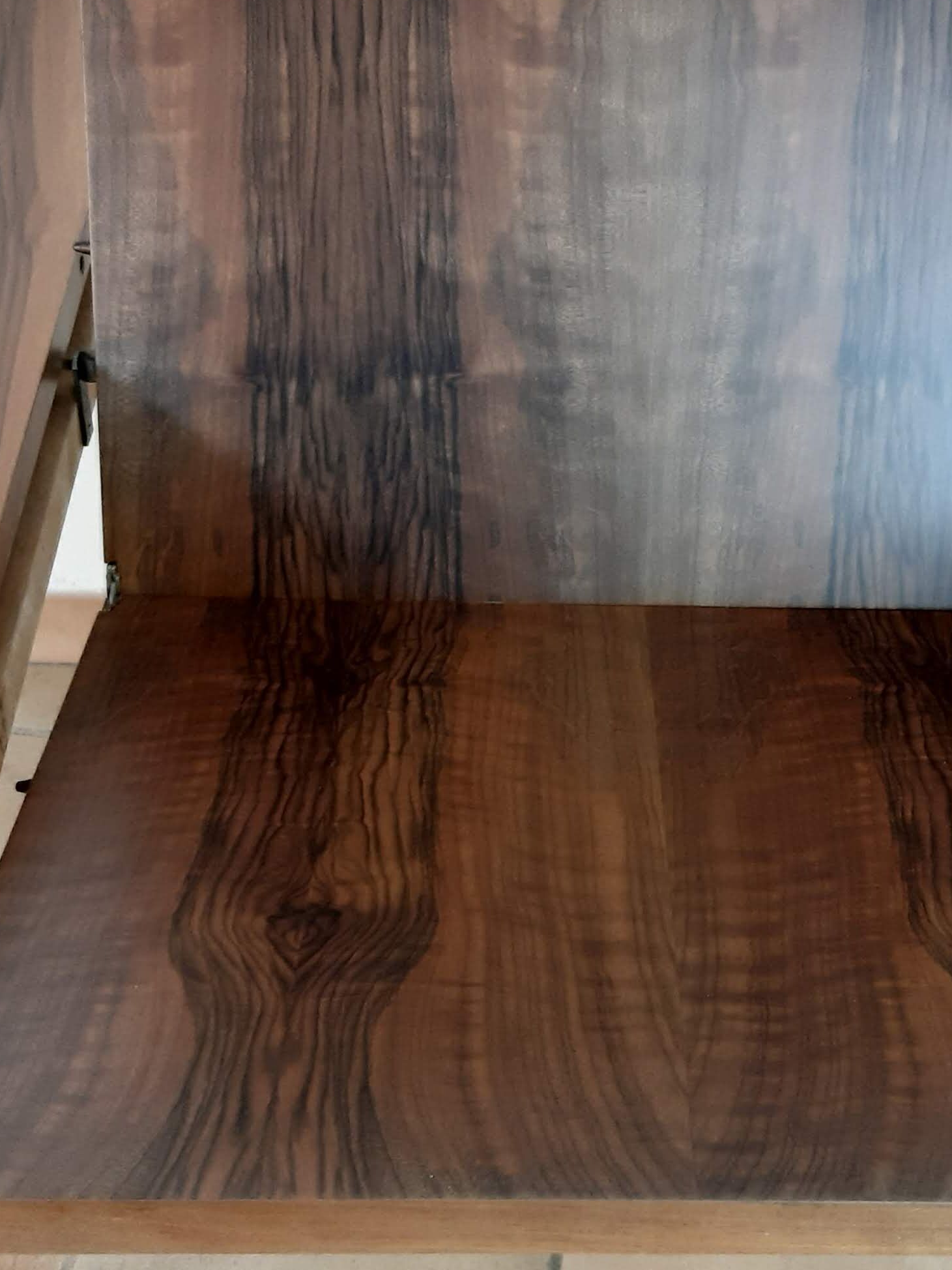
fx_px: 2347
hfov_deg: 22.8
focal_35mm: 64
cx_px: 660
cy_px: 599
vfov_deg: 30.3
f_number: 1.7
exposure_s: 1/50
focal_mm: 3.93
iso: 160
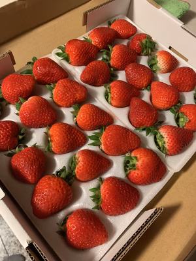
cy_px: 130
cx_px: 98
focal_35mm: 26
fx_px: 196
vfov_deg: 67.3
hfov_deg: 53.1
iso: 400
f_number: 1.8
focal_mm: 4.25
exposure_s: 1/30
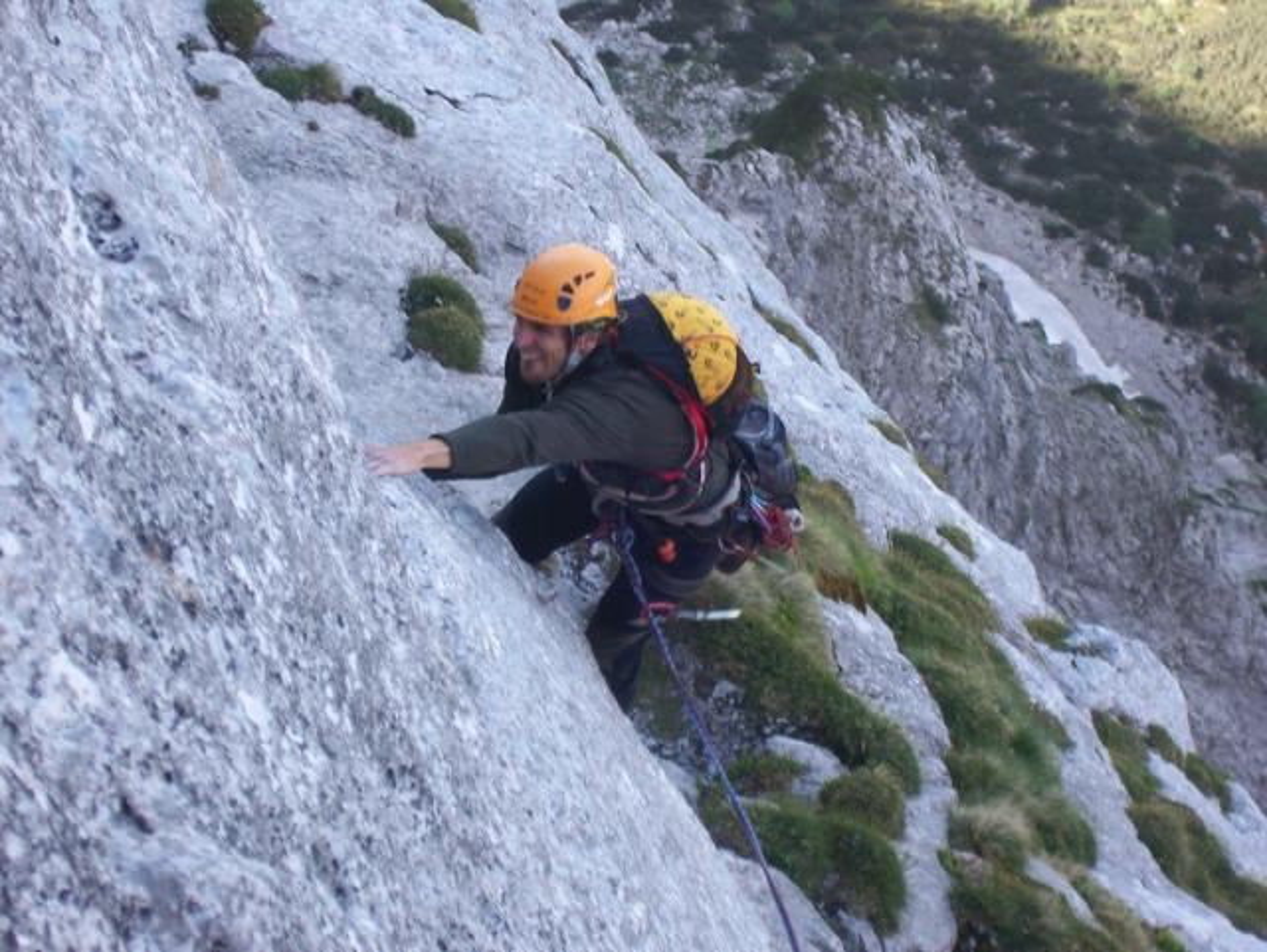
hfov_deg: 18.2
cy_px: 476
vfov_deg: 13.7
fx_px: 3956
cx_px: 634
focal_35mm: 108
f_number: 4.8
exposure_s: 1/100
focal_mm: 18.1
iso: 80
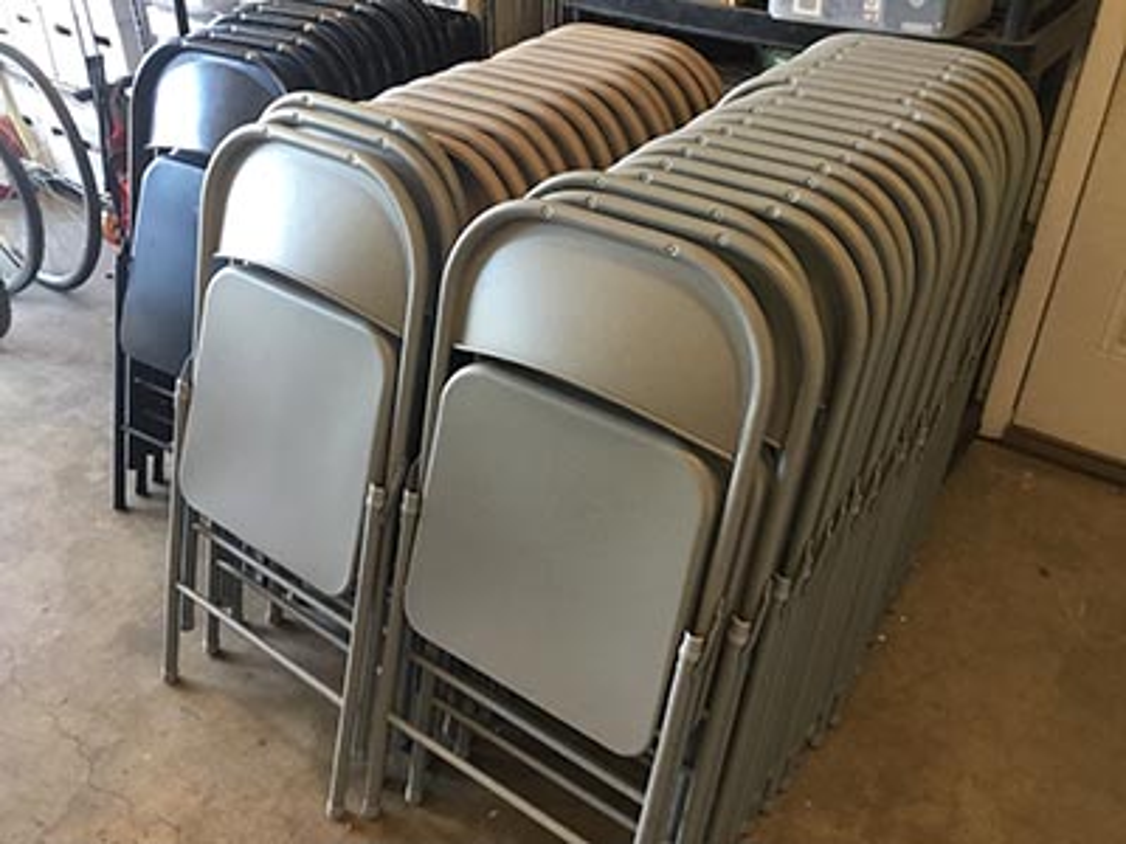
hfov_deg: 58.4
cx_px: 563
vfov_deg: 45.4
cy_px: 422
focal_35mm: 31
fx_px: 1008
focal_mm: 3.3
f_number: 2.4
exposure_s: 1/30
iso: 100
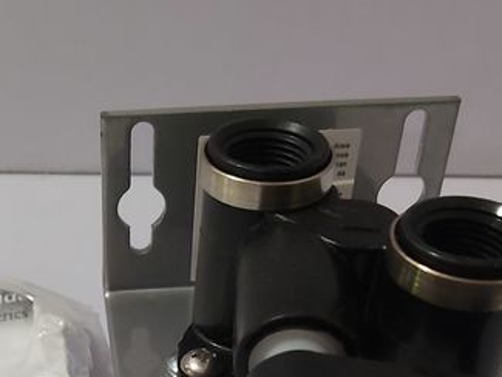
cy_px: 453
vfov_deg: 21.3
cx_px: 111
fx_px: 928
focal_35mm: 64
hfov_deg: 29.7
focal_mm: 3.92
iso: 160
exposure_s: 1/50
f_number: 1.7
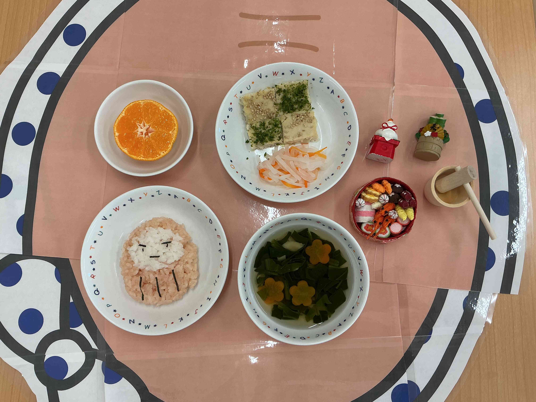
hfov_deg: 61.7
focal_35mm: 29
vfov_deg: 48.2
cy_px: 201
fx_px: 449
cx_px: 268
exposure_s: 1/120
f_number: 1.8
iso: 50
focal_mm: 3
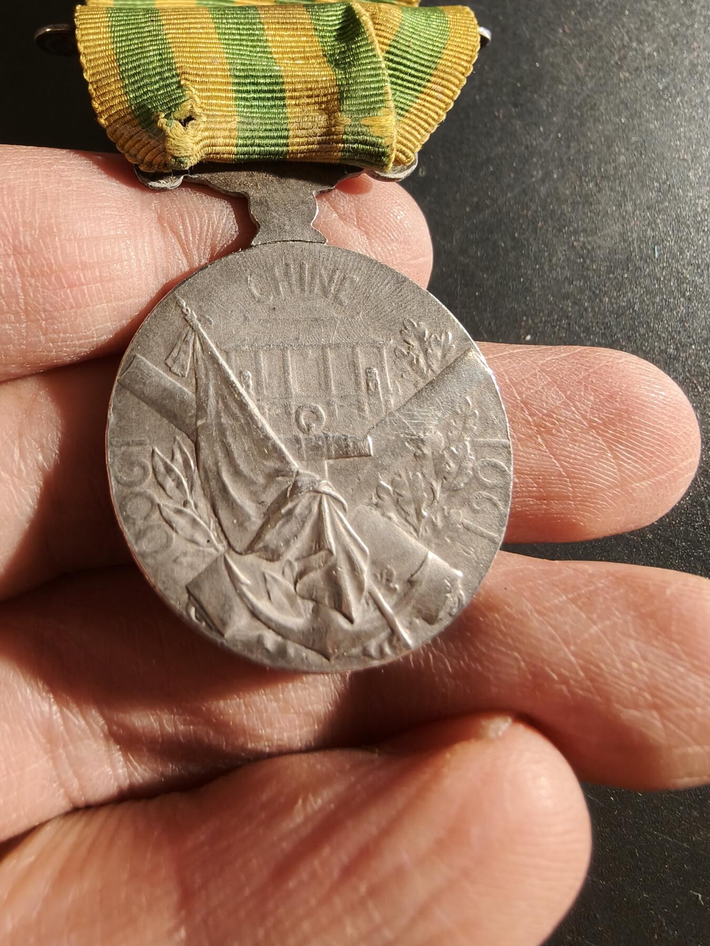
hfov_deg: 58.9
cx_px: 355
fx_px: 629
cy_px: 473
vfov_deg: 73.9
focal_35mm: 23
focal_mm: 2.32
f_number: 2
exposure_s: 1/63
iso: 250
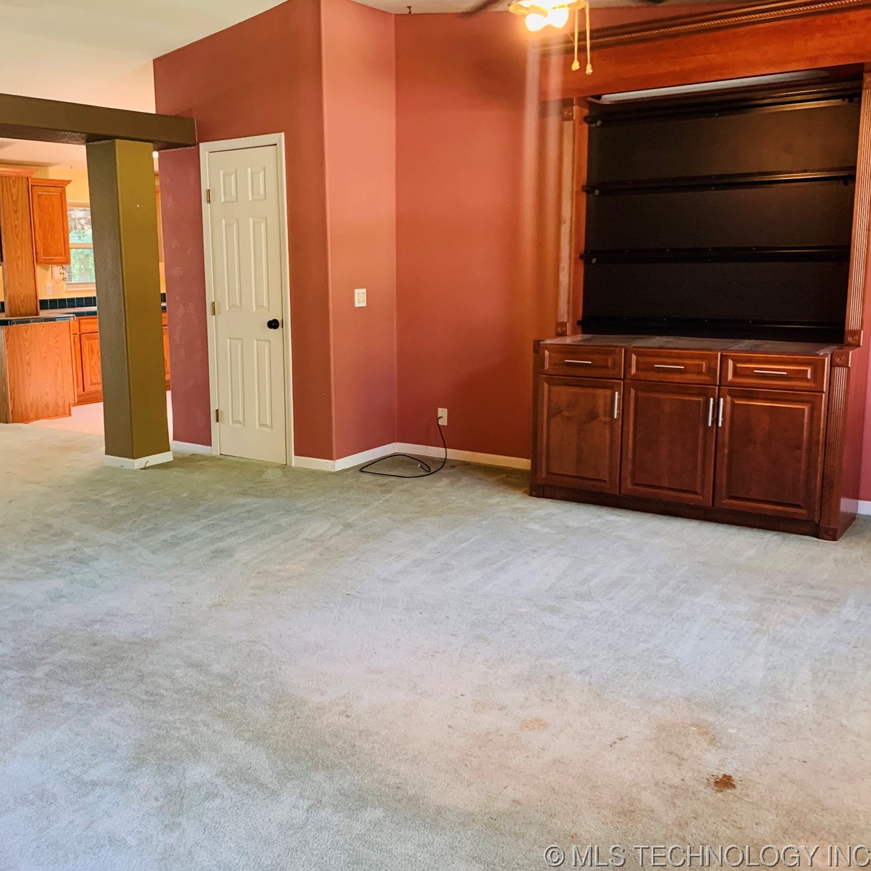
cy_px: 414
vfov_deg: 49.7
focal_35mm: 33
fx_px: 939
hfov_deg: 49.2
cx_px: 319
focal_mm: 4.25
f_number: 1.8
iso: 250
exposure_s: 1/40
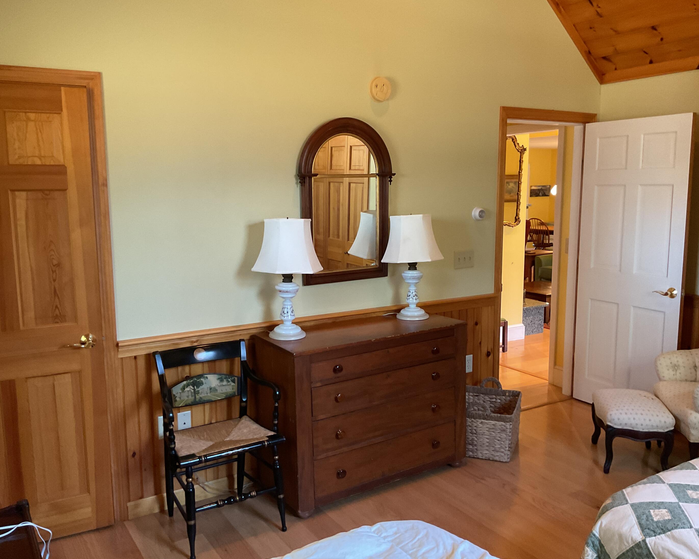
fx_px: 641
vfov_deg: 47.1
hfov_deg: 57.2
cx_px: 354
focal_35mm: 31
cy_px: 282
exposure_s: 1/40
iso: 200
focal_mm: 3
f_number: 1.8
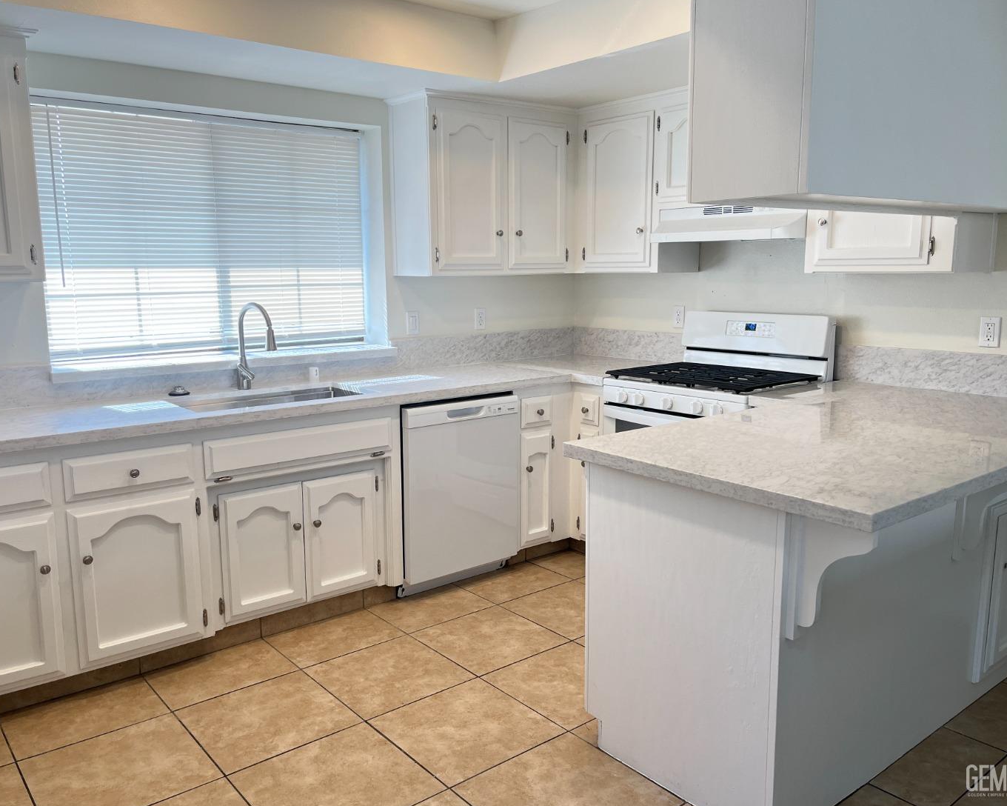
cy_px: 399
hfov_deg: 62.2
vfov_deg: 51.5
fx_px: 834
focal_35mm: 28
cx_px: 478
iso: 64
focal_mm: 5.1
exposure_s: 1/136
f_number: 1.6
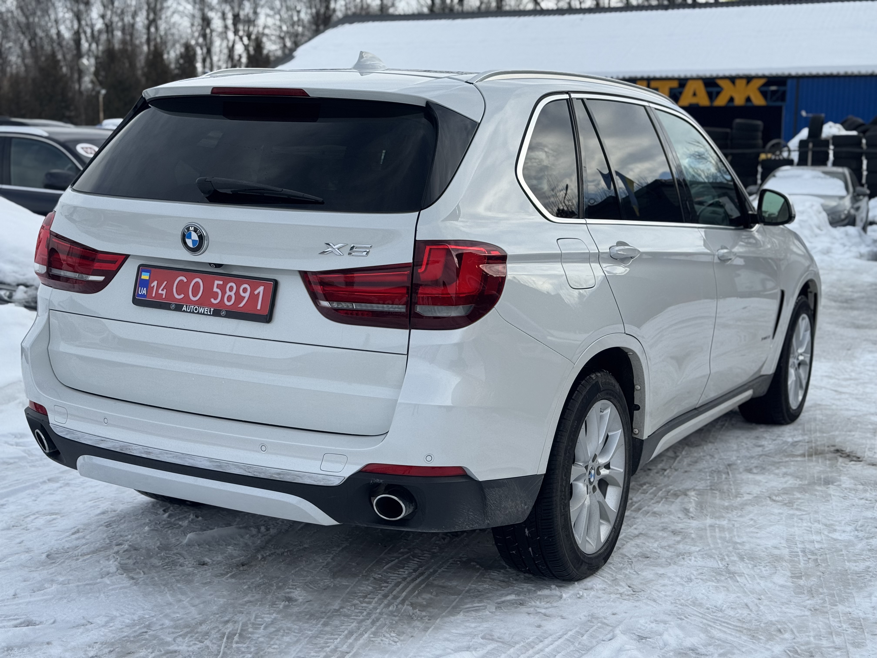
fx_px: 1216
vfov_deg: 30.3
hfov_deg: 39.7
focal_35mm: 48
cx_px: 438
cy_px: 329
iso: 64
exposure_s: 1/2959
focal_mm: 6.76
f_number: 1.78
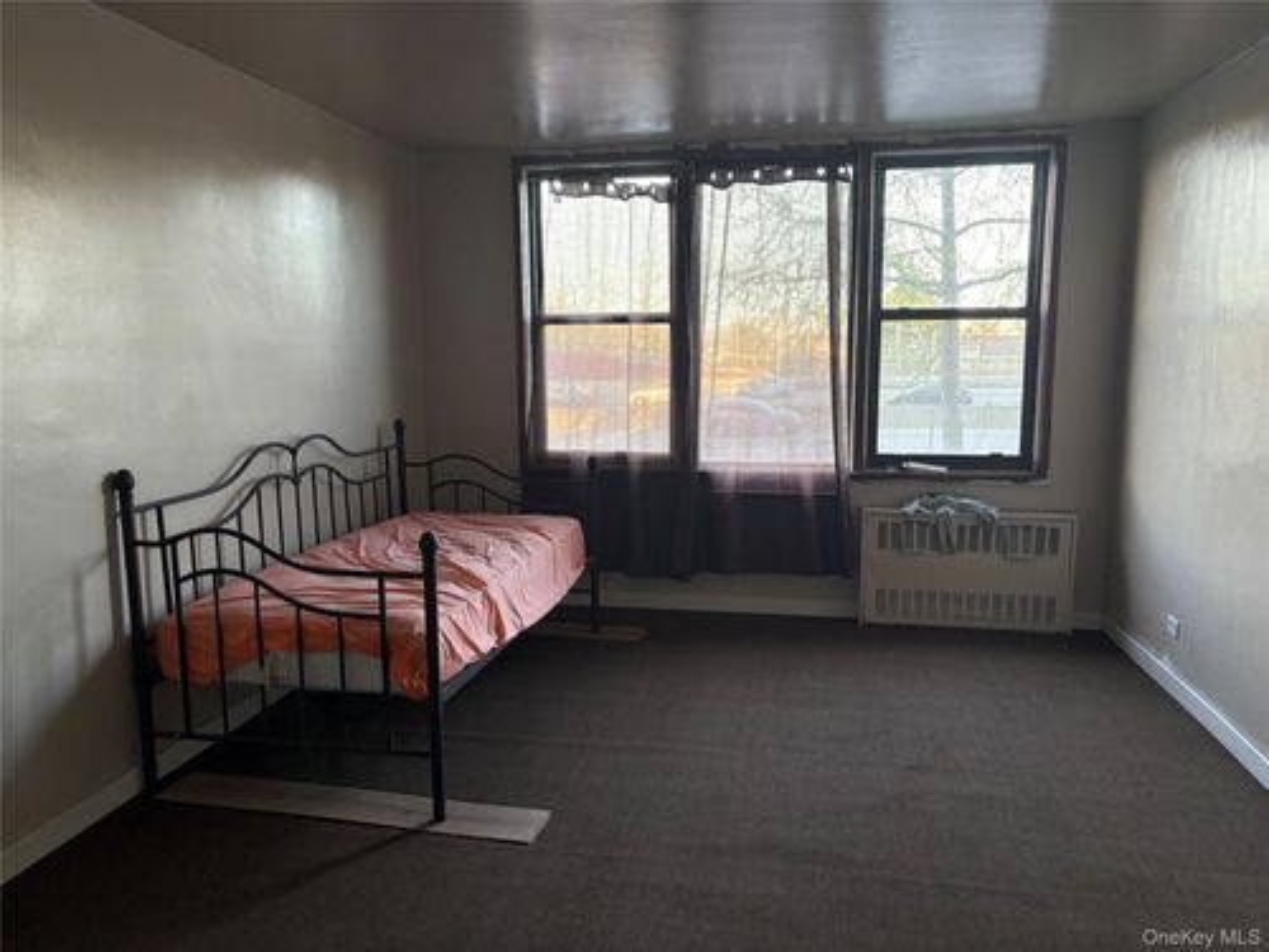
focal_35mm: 26
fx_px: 953
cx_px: 634
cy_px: 476
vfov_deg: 53.1
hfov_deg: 67.3
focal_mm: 5.96
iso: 125
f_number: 1.6
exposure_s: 1/69
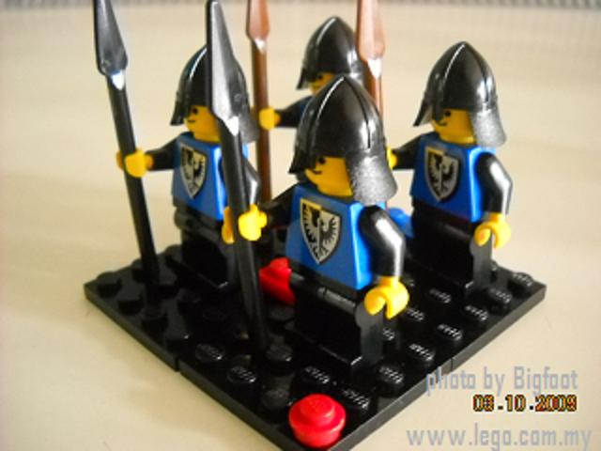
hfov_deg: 45.8
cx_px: 300
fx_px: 712
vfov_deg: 35.1
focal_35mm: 41
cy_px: 226
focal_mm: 6.72
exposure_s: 1/2
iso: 800
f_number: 3.1
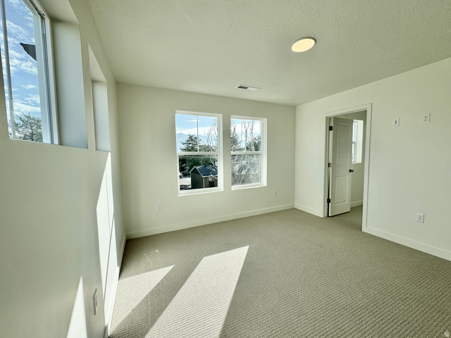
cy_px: 169
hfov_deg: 102.1
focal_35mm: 14
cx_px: 226
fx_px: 182
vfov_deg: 85.7
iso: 40
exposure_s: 1/605
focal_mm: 2.22
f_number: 2.2
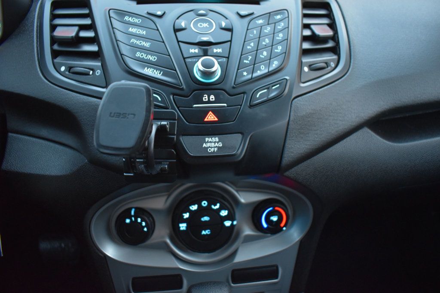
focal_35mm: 27
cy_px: 146
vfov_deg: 47.9
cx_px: 220
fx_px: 330
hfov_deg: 67.4
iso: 1600
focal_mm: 18
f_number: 3.5
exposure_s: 1/8
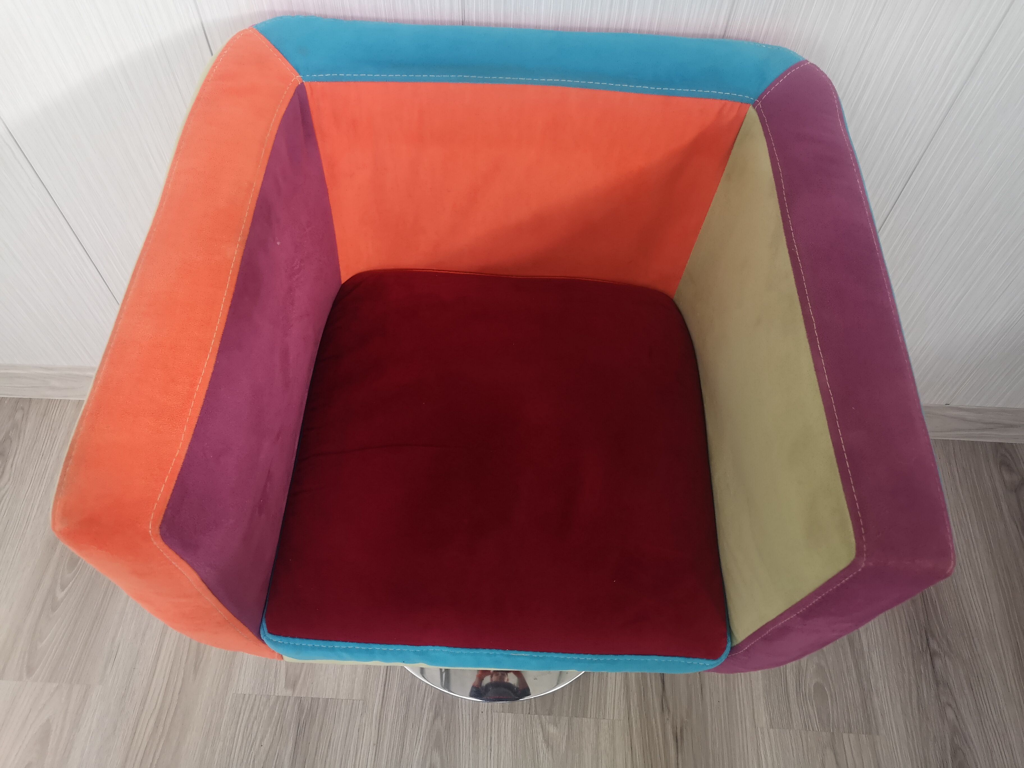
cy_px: 384
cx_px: 512
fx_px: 799
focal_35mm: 27
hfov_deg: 65.3
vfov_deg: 51.4
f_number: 1.8
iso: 160
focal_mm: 5.58
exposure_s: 1/50
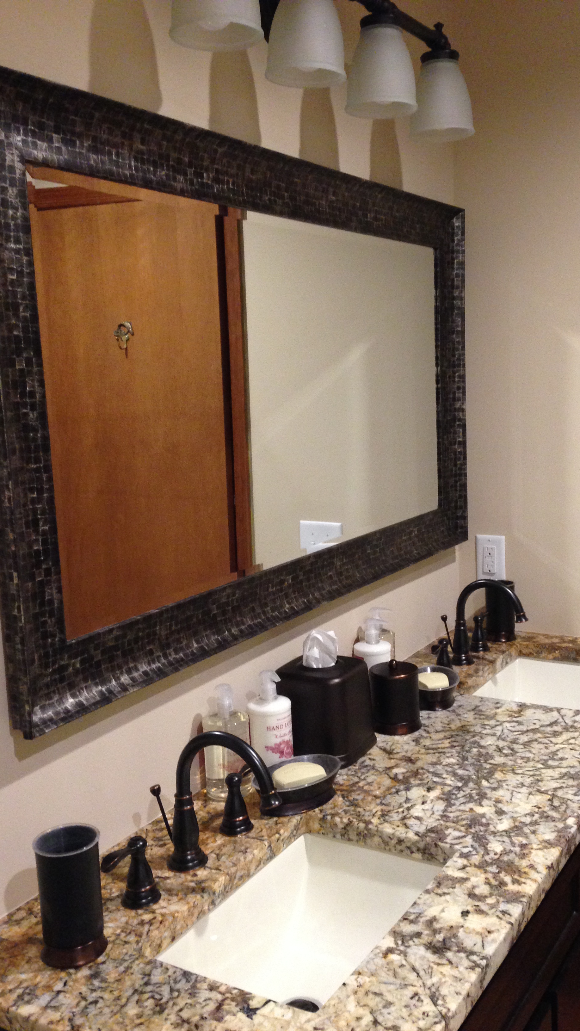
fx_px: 984
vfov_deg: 55.3
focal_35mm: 36
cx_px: 335
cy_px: 516
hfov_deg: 32.8
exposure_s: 1/20
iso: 250
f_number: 2.4
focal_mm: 4.12
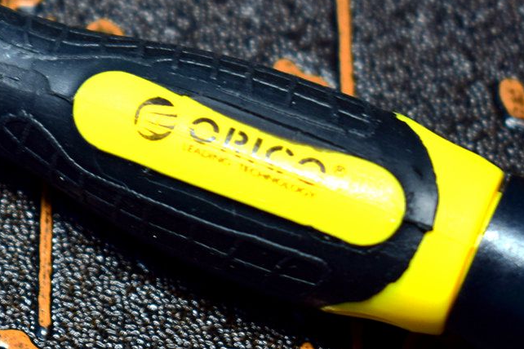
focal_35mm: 202
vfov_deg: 6.8
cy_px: 81
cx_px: 20
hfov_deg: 10.1
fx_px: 2940
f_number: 5.3
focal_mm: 48
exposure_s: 1/20
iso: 100
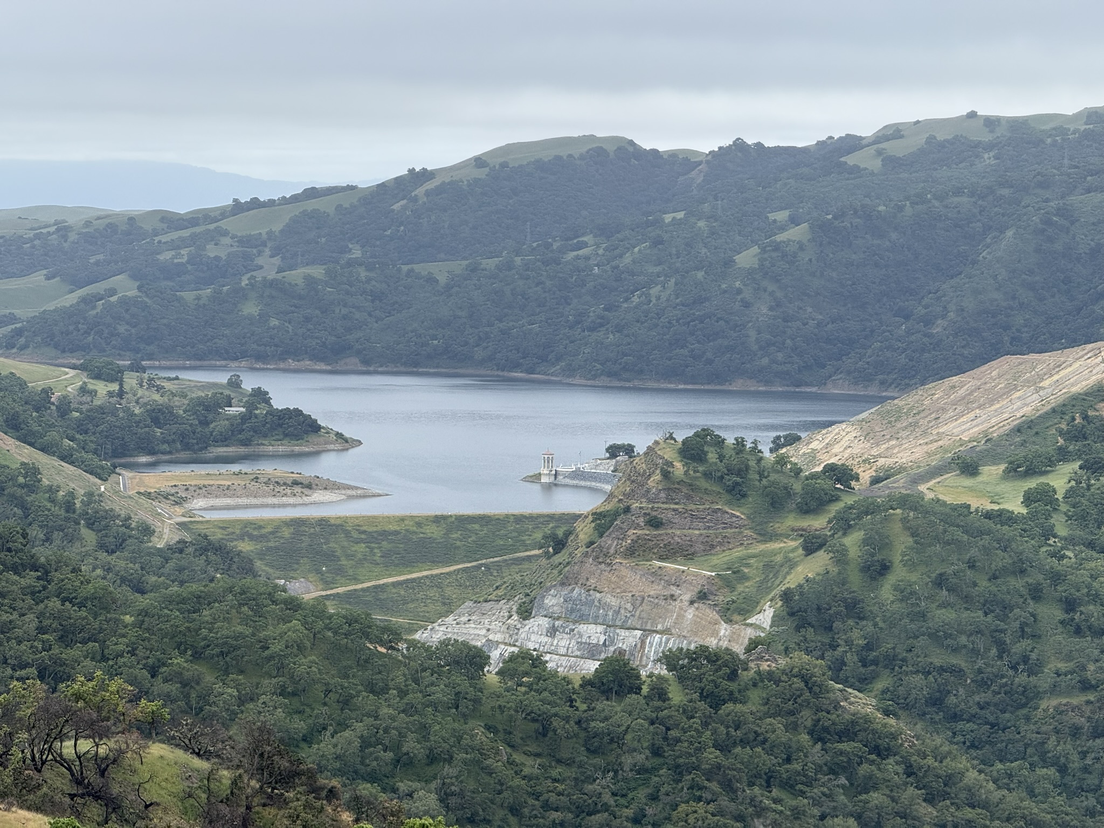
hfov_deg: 16.4
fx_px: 3827
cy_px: 414
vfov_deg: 12.3
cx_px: 552
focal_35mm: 120
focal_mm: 15.66
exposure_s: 1/891
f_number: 2.8
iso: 64
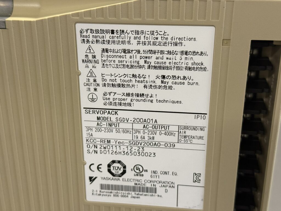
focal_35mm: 48
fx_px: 390
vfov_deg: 30.3
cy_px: 106
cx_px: 140
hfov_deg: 39.7
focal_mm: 6.76
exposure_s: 1/50
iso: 250
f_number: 1.78
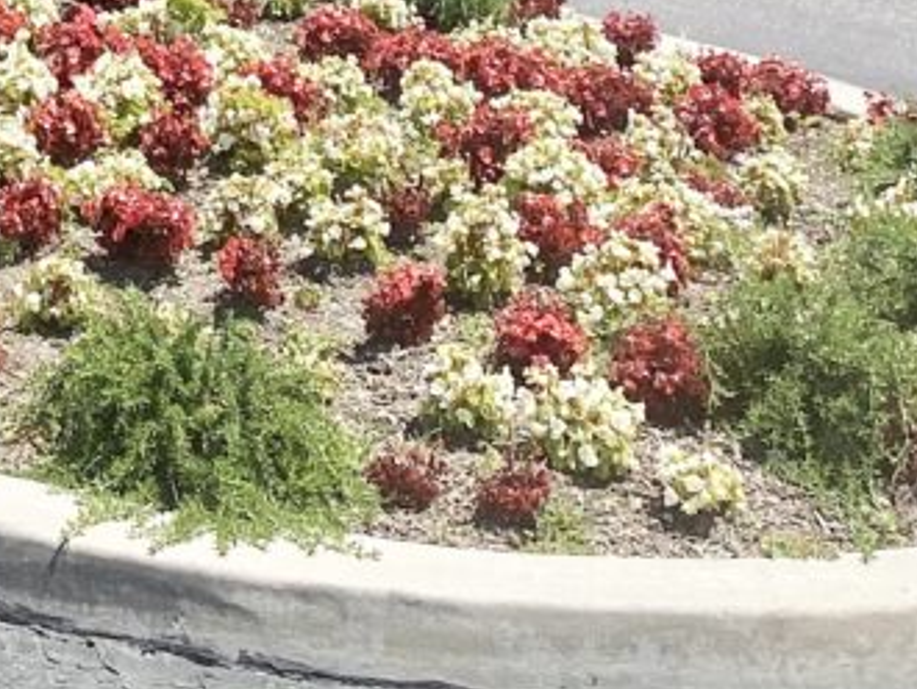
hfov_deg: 15.0
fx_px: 3208
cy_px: -908
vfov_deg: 10.7
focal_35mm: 121
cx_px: -484
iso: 32
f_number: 1.8
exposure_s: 1/2315
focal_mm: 4.25
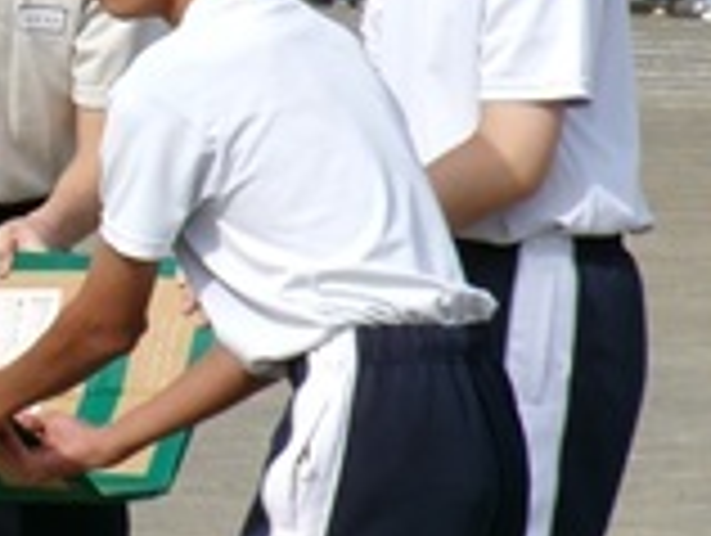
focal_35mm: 431
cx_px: -292
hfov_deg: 4.6
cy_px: 23
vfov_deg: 3.5
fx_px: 8866
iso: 100
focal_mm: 25.5
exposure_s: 1/340
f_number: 6.3
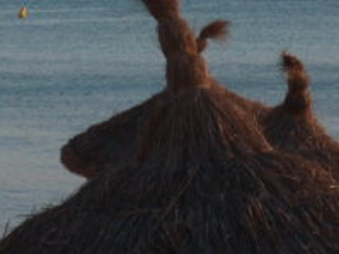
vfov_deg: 4.5
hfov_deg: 6.0
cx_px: -174
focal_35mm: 328
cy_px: -27
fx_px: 3210
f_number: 5.1
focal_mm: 18.2
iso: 64
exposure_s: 1/160
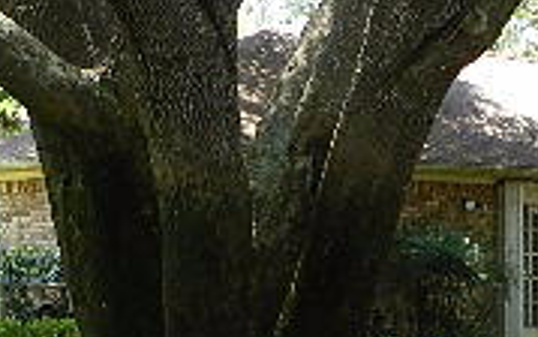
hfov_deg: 23.1
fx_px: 1276
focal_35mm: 87
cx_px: 493
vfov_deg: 14.6
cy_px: 379
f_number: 3.4
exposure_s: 1/160
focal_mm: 4
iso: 160
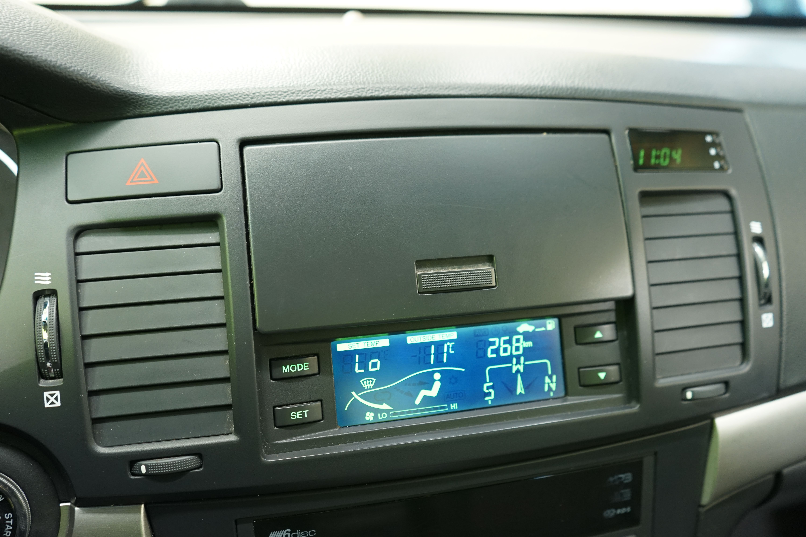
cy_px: 268
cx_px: 403
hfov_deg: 65.5
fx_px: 627
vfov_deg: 46.4
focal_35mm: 28
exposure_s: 1/13
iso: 1000
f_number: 3.5
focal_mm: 28
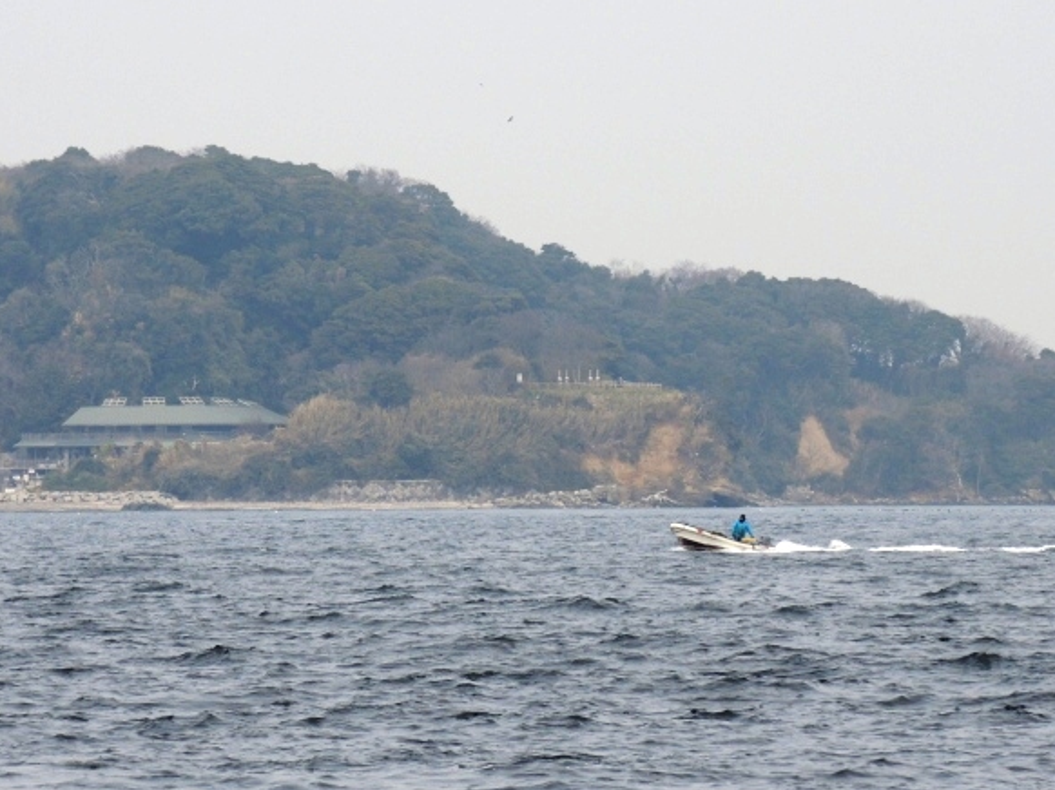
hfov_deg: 5.6
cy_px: 288
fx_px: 10724
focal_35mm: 352
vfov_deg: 4.2
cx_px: 504
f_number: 4
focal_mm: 42.8
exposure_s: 1/640
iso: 80
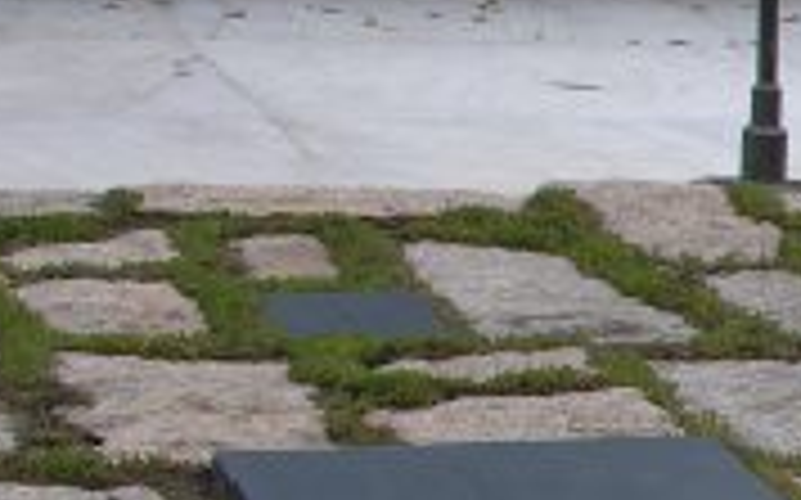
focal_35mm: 189
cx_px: 1422
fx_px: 4123
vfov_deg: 6.8
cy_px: 804
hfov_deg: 10.5
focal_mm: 10.2
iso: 50
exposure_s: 1/145
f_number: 5.8
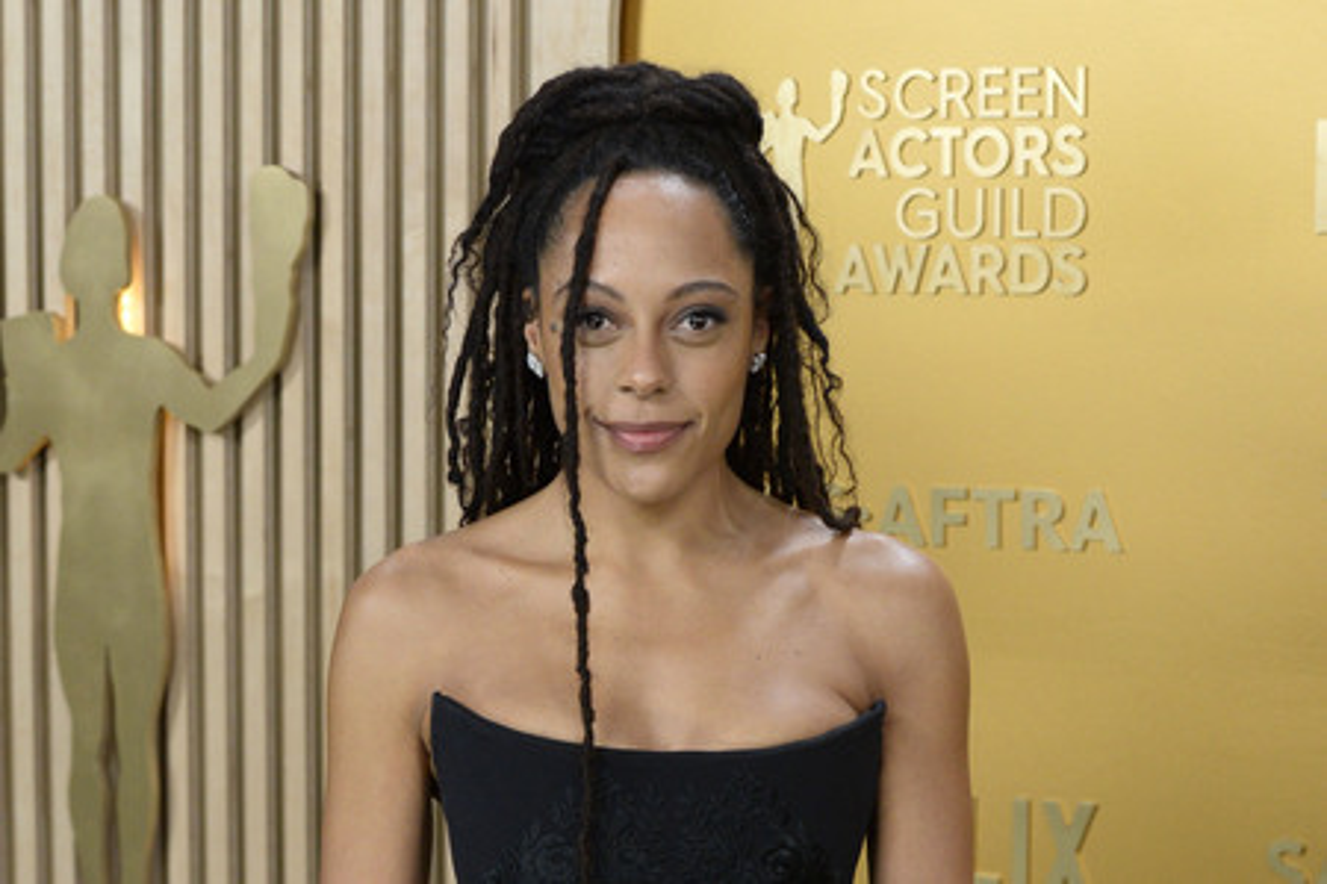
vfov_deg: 19.5
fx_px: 2580
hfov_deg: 28.8
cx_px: 664
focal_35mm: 70
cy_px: 442
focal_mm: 70
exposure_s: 1/250
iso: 2500
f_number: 5.6
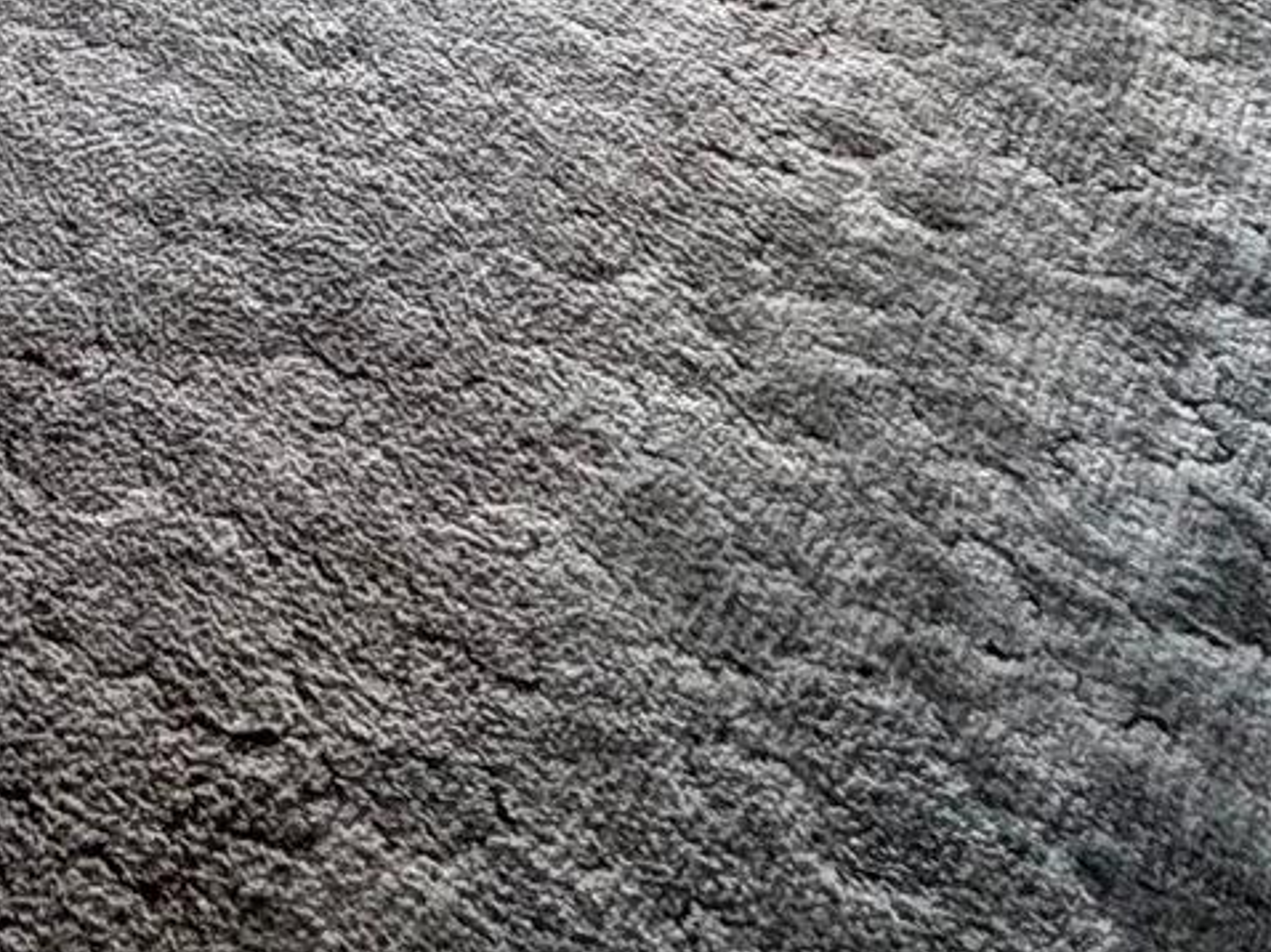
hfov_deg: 28.0
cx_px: -274
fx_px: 2202
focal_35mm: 60
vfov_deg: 17.7
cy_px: -920
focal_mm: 2.22
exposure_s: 1/120
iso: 250
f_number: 2.2
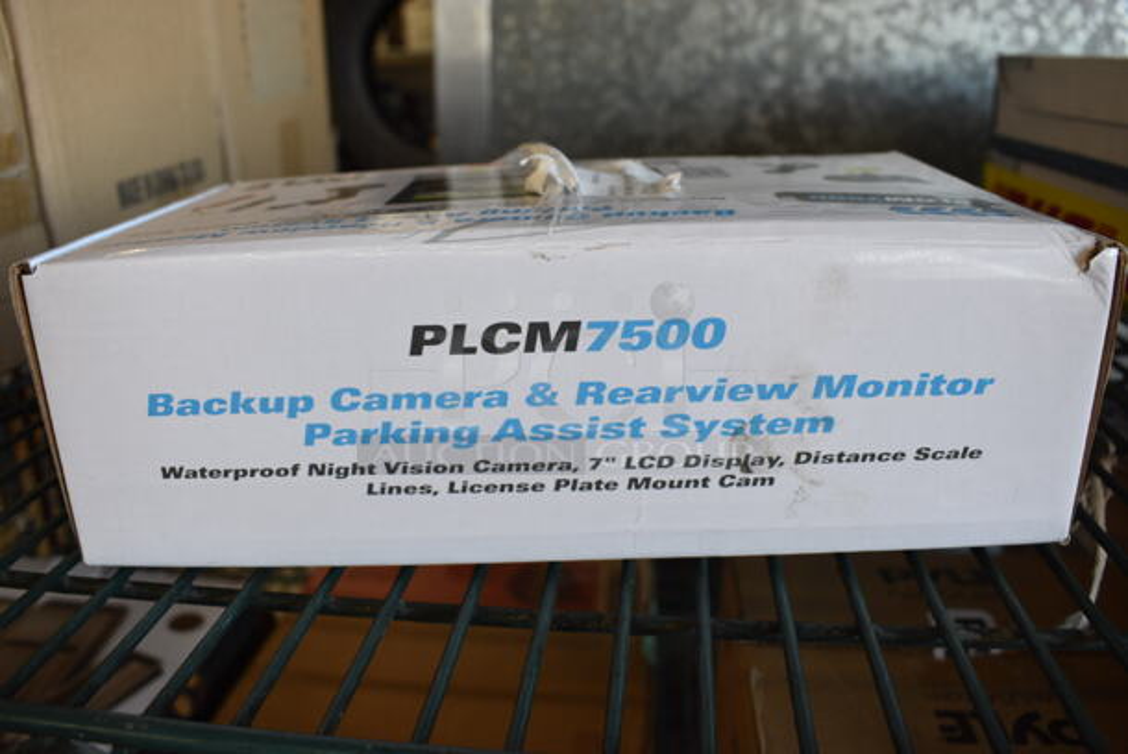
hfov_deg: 67.3
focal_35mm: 27
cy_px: 377
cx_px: 564
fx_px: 847
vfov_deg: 48.0
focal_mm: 18
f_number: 5.6
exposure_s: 1/60
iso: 450
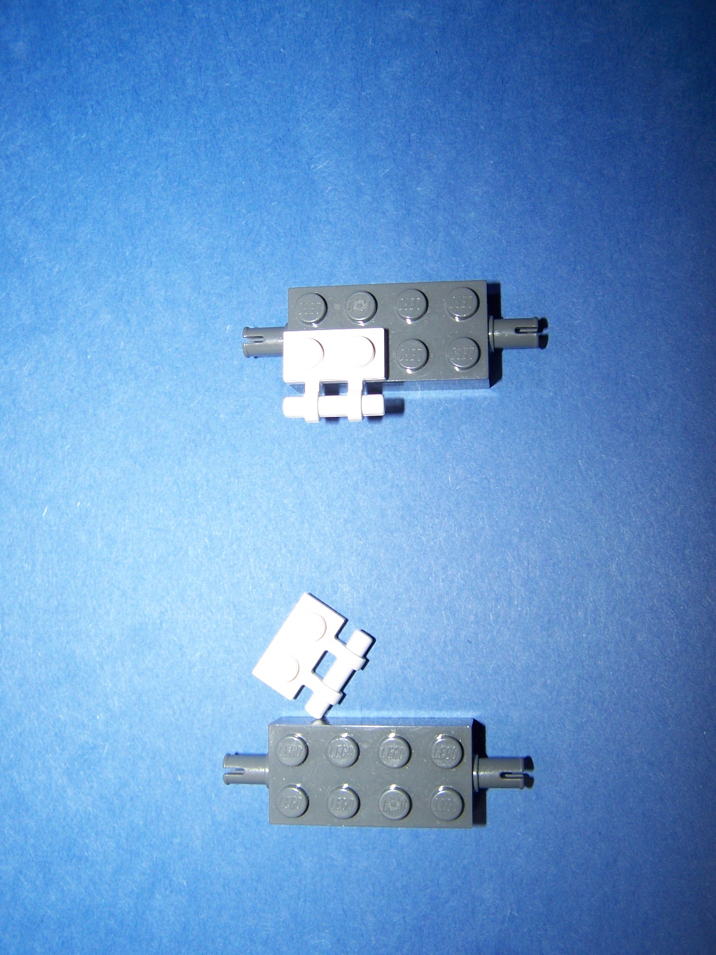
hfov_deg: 37.7
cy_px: 478
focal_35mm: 38
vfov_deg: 49.0
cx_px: 358
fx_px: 1048
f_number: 2.8
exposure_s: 1/60
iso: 80
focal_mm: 6.3
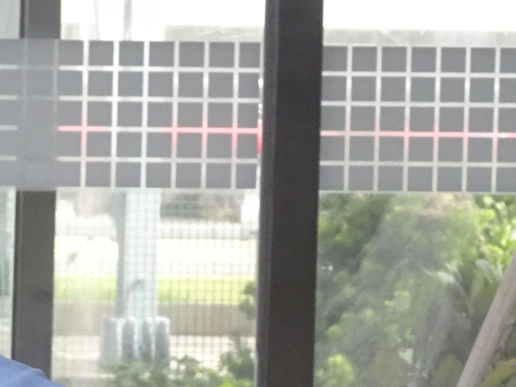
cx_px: -347
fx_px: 4128
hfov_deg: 7.0
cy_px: 399
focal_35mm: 277
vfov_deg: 5.3
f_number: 5
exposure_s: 1/80
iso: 500
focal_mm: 13.26
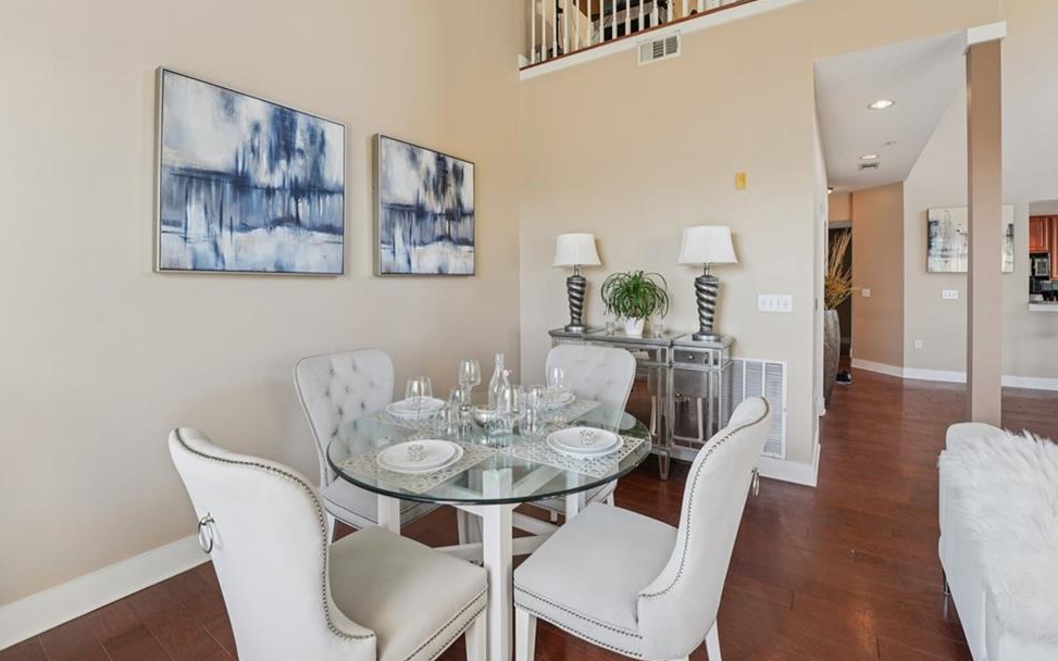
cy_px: 303
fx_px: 432
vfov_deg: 74.6
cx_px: 544
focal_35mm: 15
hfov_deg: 101.4
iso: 320
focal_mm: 14
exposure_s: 1/30
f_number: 8
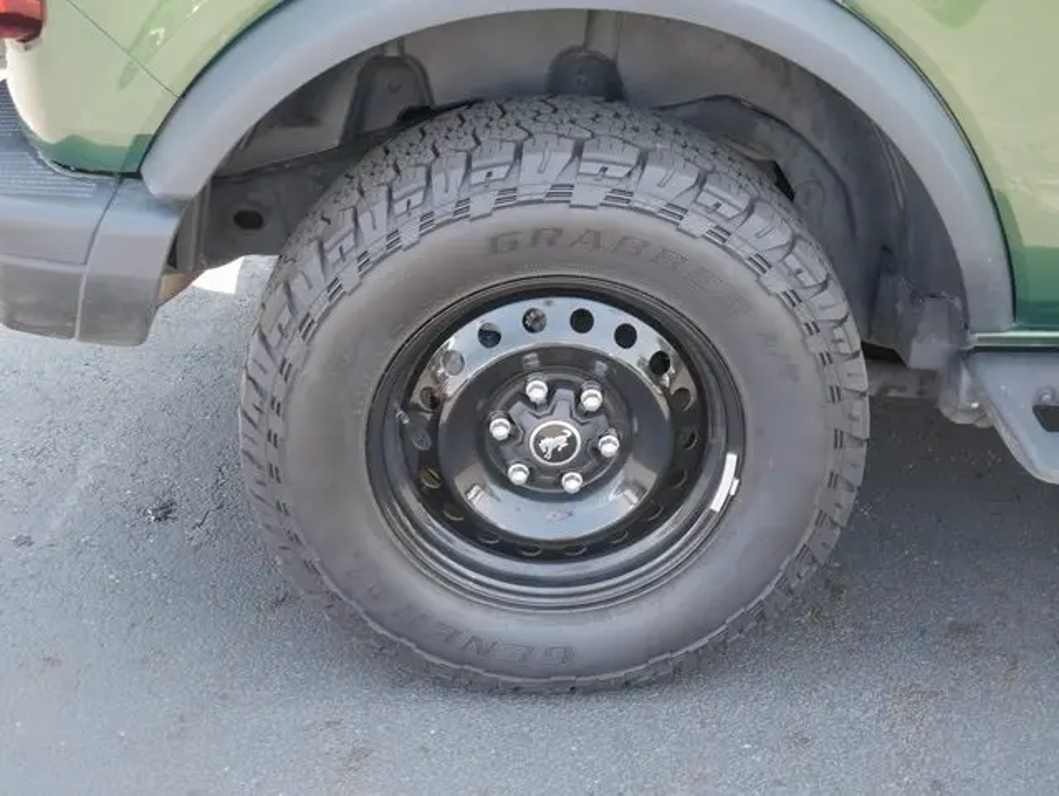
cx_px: 530
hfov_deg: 32.2
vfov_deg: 24.4
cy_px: 398
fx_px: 1837
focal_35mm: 60
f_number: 5.4
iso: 400
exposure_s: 1/60
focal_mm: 30
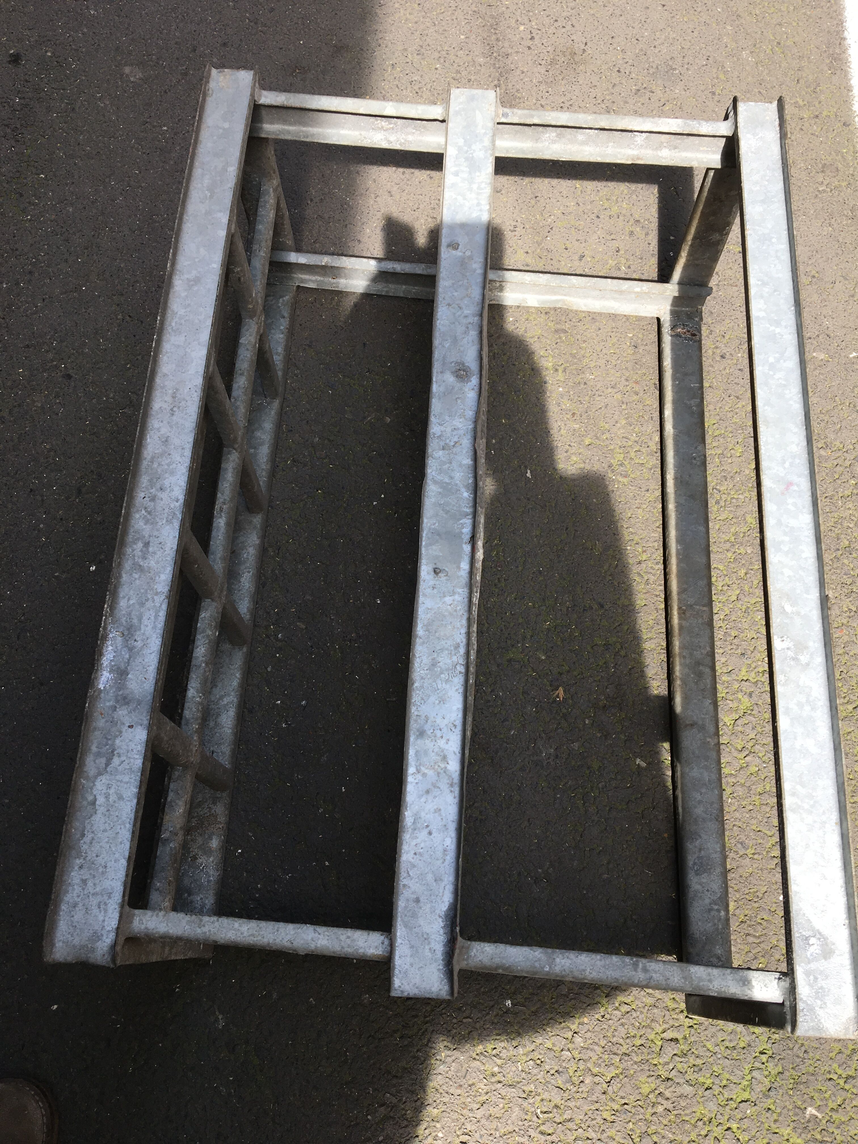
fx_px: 958
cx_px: 429
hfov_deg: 48.2
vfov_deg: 61.7
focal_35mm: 29
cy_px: 572
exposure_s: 1/373
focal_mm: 4.15
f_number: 2.2
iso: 25
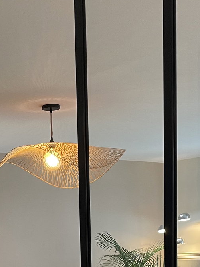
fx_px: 639
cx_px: 22
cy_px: 338
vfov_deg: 21.5
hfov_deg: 17.5
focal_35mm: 83
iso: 80
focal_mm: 4.2
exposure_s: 1/50
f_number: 1.6
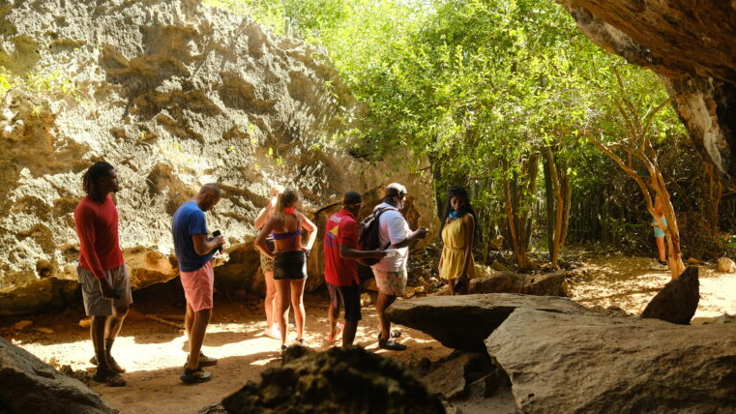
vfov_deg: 32.0
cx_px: 368
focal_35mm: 37
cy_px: 222
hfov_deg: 54.0
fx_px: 722
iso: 320
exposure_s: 1/500
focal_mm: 23
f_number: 2.5
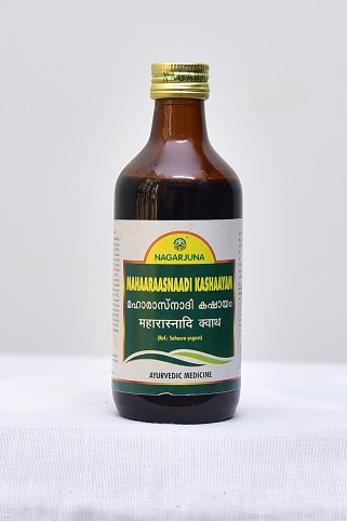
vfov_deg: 41.1
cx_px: 175
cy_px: 262
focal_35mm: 48
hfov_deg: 28.1
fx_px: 694
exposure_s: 1/100
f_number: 4
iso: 1250
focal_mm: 44
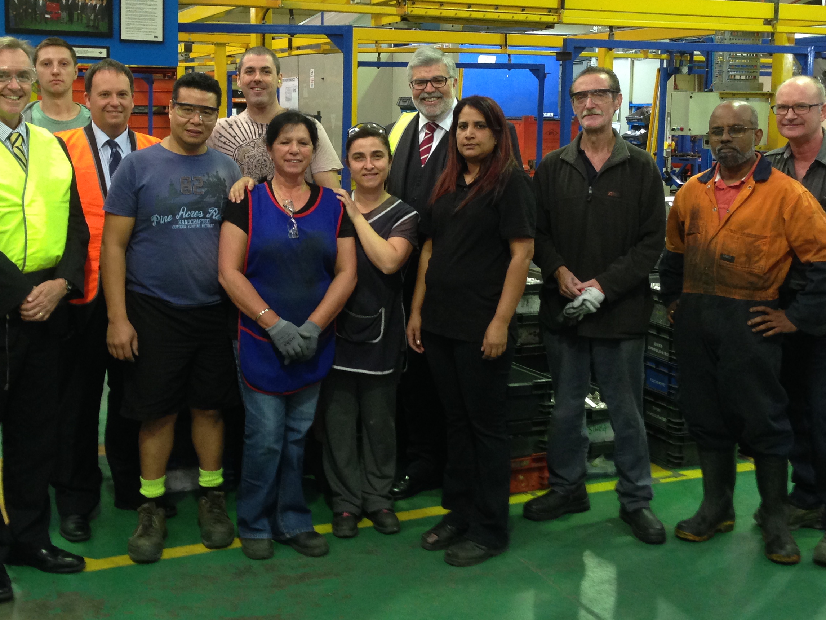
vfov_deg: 30.7
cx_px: 364
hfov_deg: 40.4
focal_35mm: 47
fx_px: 1122
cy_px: 207
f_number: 2.4
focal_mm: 4.12
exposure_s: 1/20
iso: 125
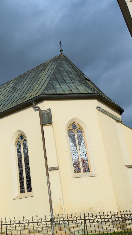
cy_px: 117
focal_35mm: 43
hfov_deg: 25.6
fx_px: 267
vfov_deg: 47.4
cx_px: -14
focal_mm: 18
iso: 200
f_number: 11
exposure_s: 1/400
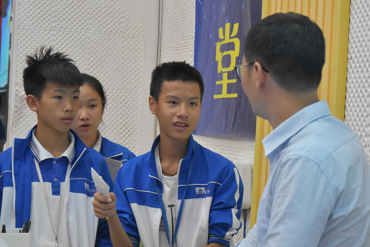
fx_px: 956
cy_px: 142
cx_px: 174
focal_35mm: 93
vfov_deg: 14.7
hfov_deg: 21.9
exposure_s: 1/30
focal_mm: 52
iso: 2200
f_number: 5.6
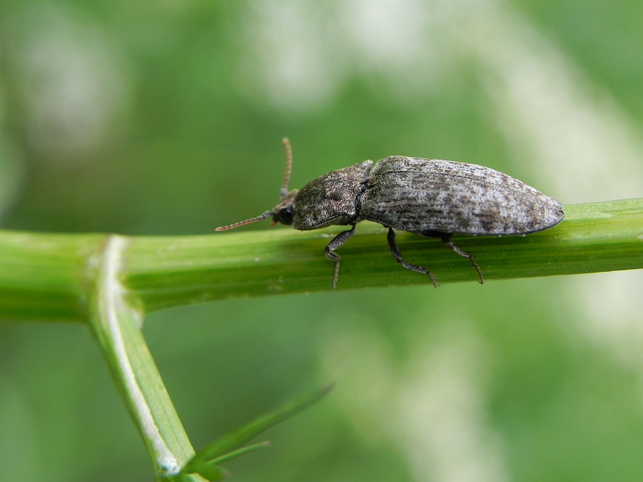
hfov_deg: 20.7
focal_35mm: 95
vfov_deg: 15.6
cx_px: 322
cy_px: 241
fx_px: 1765
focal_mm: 16.9
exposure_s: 1/154
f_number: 4
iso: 160
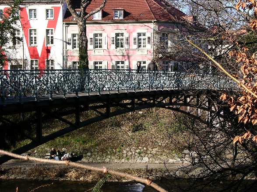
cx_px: 128
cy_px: 96
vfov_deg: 22.2
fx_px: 490
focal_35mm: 66
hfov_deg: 29.4
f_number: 6.5
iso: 50
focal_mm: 16.8
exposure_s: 1/113
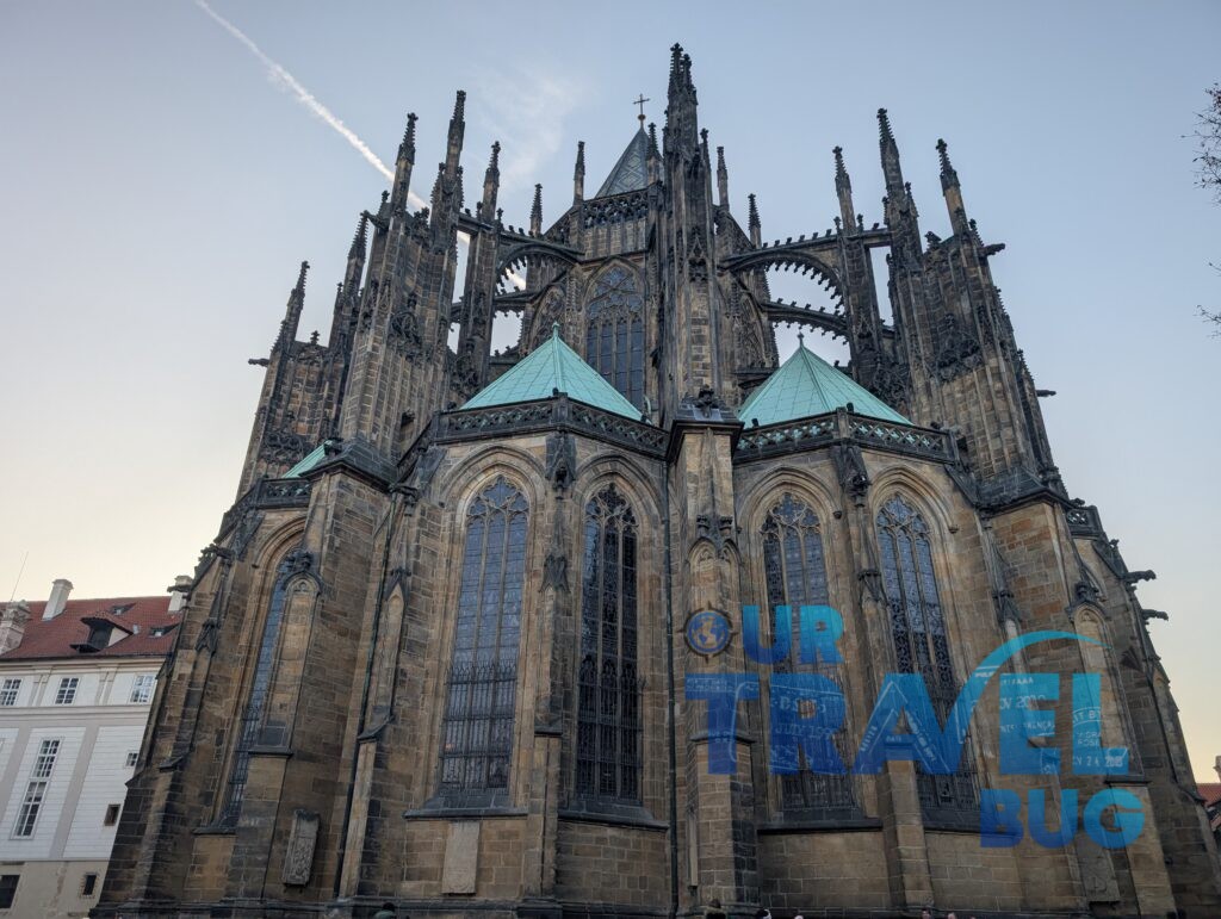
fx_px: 848
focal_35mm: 24
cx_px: 610
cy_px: 460
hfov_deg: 71.5
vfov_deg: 56.9
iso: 22
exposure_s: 1/445
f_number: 1.68
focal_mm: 6.9
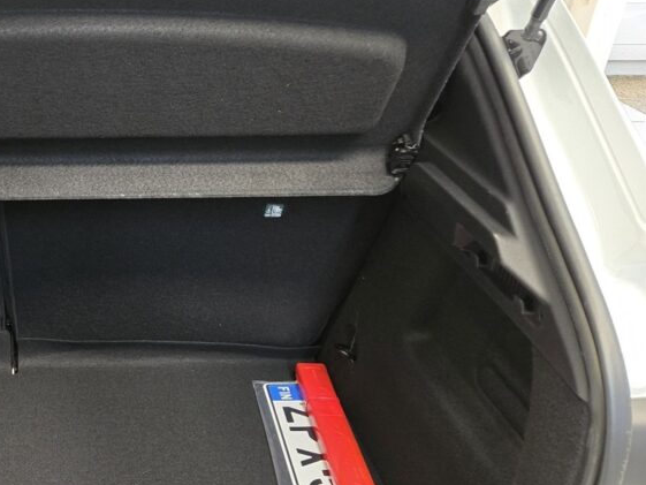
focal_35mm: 42
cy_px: 287
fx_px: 784
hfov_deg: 41.2
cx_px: 60
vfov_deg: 34.3
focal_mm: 5.4
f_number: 1.8
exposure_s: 1/100
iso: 1000
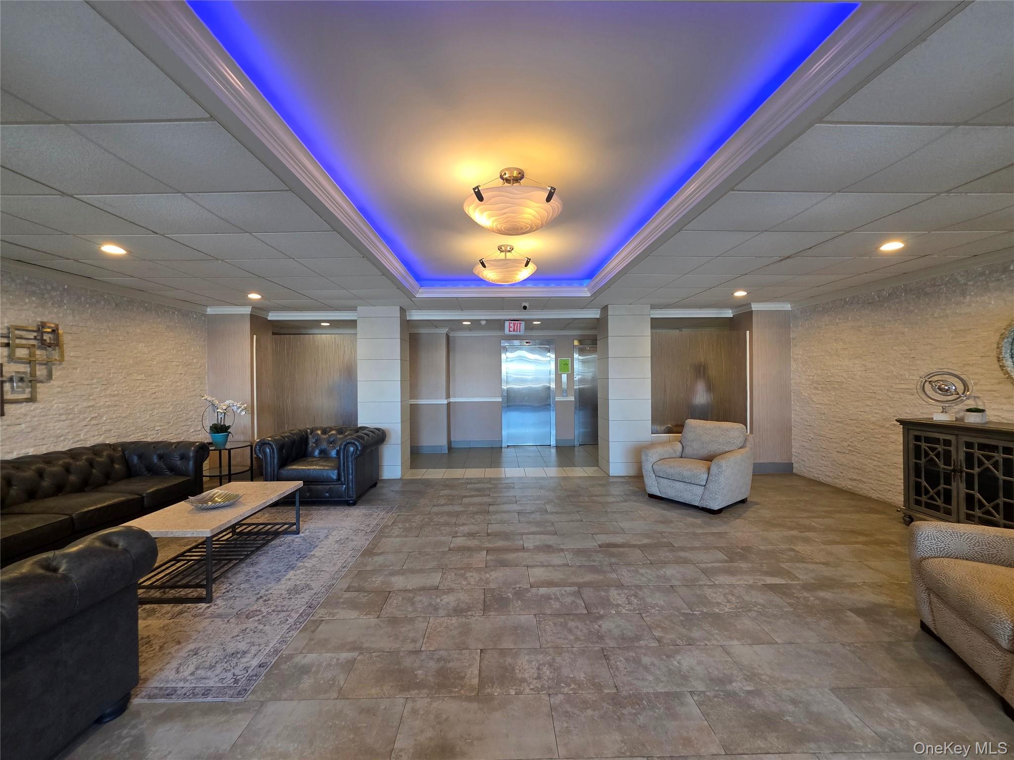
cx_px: 507
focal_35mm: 13
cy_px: 380
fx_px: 381
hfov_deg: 106.2
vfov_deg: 89.9
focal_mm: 2.2
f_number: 1.9
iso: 200
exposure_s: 1/120
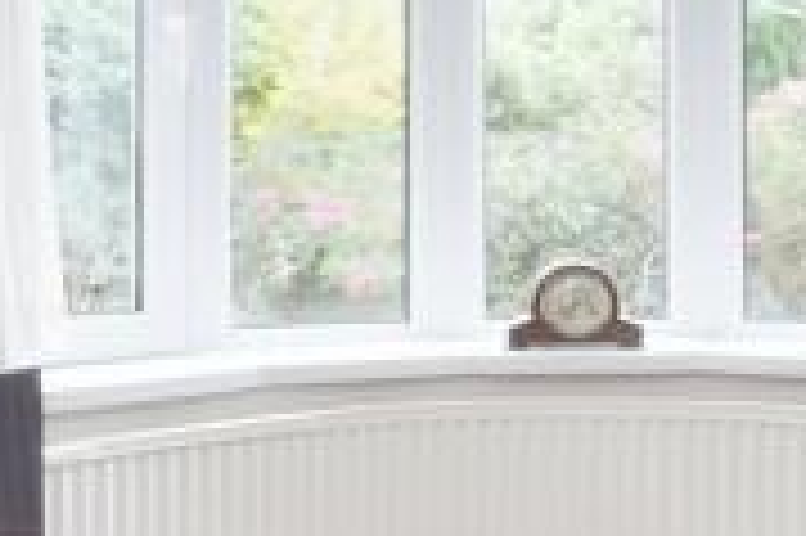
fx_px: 1924
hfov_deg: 23.5
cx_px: 545
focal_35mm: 86
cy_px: 83
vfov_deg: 15.7
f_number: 13
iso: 200
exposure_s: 1/30
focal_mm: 10
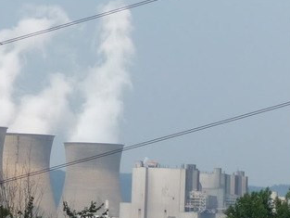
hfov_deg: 8.6
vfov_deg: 6.5
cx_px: 124
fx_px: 1919
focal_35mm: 229
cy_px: 142
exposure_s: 1/800
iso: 100
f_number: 4.5
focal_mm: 11.3
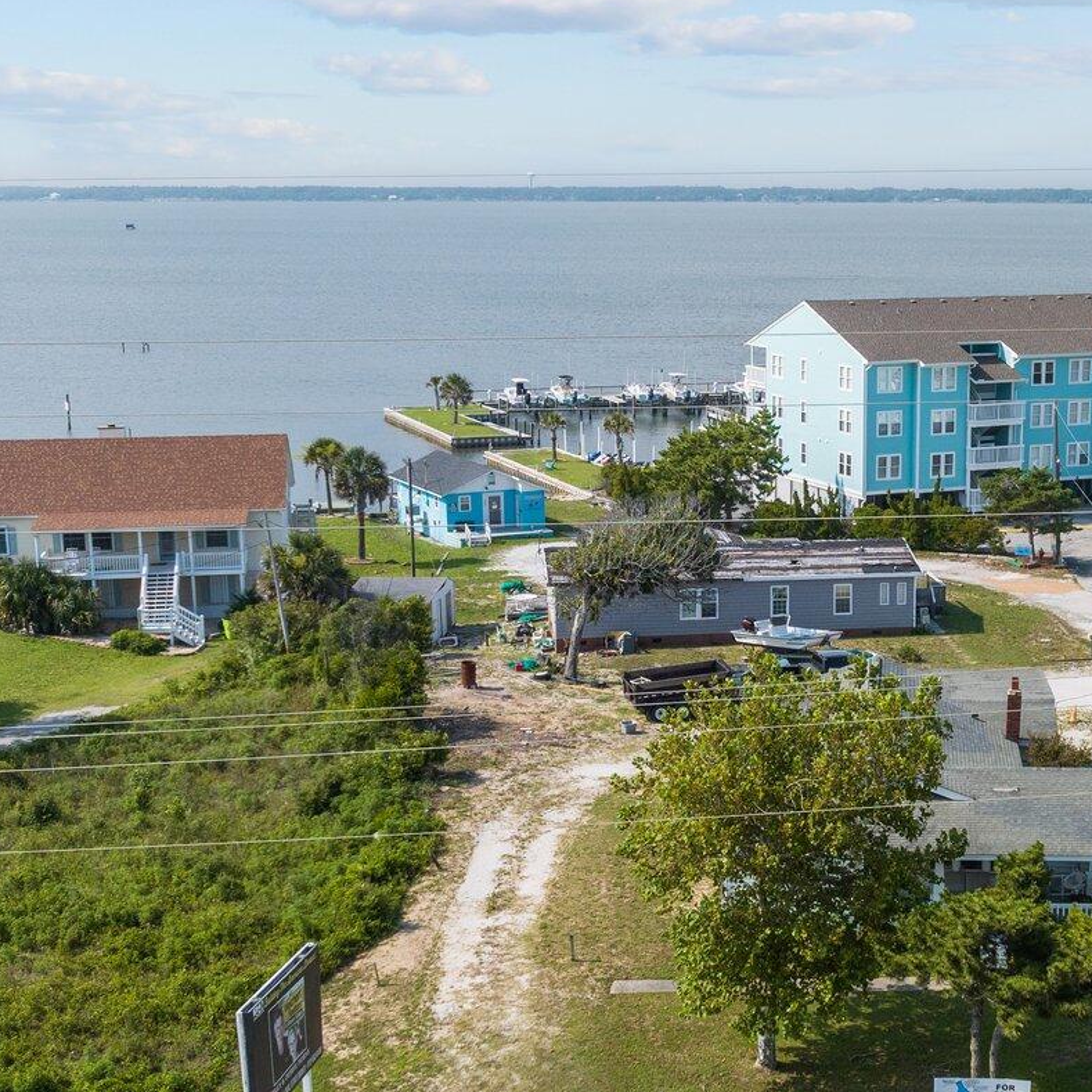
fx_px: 1963
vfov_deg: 31.0
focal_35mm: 55
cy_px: 647
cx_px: 815
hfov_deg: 30.6
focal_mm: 12.29
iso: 100
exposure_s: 1/1250
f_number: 5.6
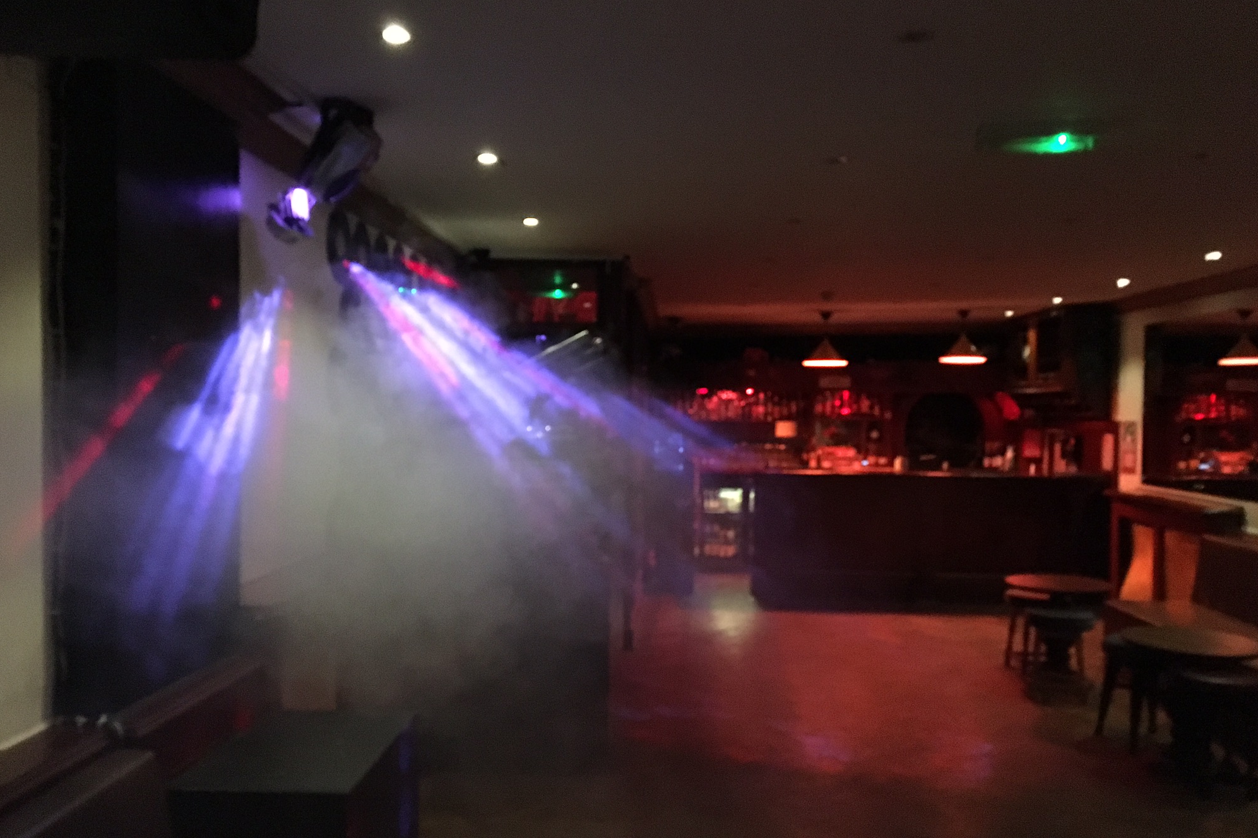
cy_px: 434
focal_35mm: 31
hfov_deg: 60.3
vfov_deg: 42.3
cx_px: 623
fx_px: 1083
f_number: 2.2
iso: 800
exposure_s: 1/17
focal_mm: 4.15
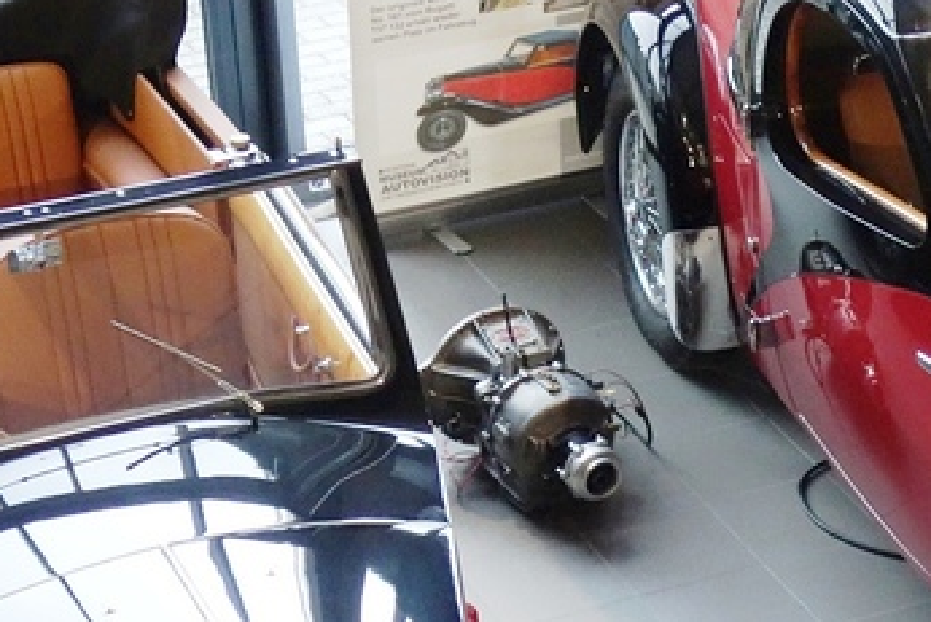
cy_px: 724
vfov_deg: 9.1
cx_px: 896
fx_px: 3855
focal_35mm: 149
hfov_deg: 13.6
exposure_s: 1/50
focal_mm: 15.82
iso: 640
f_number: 3.2
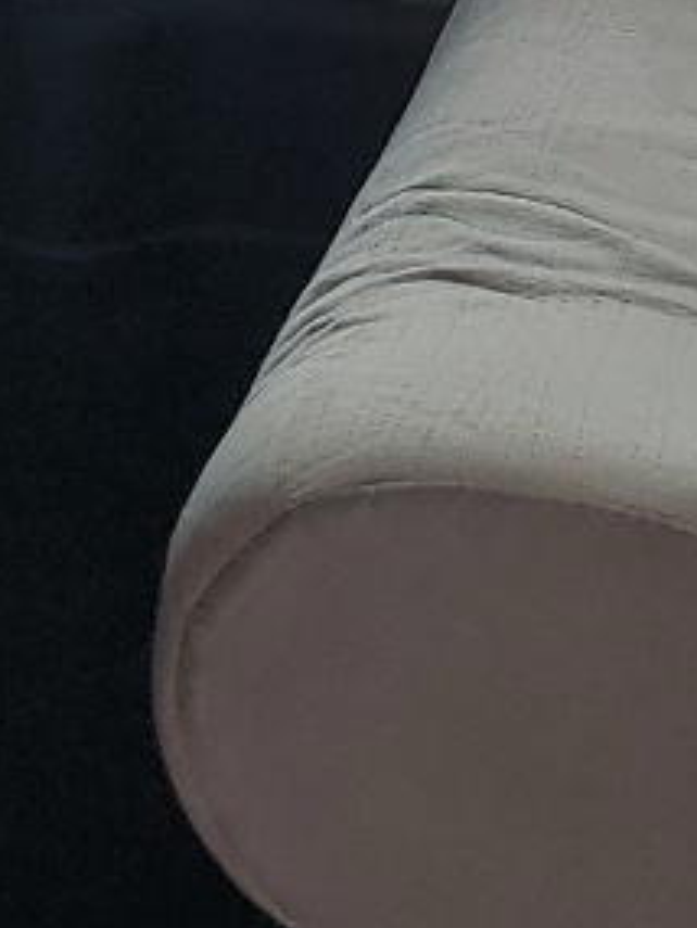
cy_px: -661
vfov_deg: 12.5
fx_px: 3917
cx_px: 922
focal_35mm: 146
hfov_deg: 10.0
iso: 50
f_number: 1.5
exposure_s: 1/256
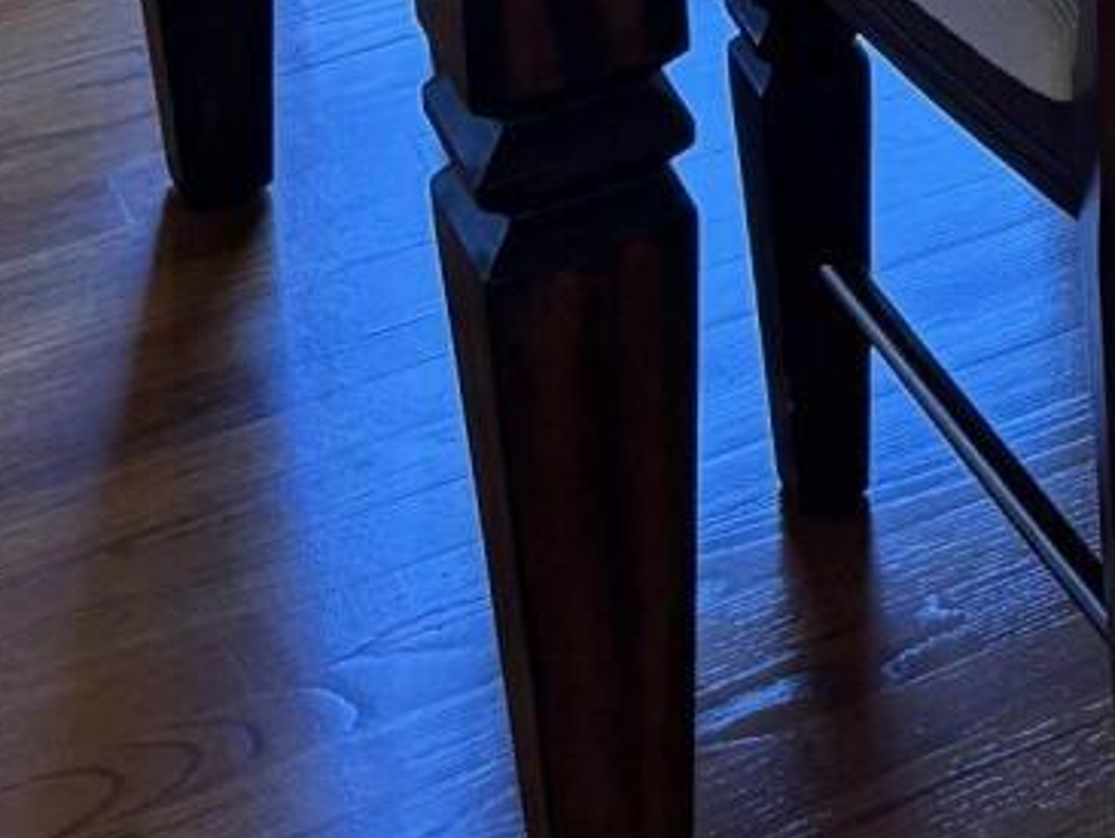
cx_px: 1922
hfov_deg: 12.8
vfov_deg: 8.9
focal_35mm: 142
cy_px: -1508
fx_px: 4577
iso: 125
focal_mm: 5.96
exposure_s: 1/60
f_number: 1.6
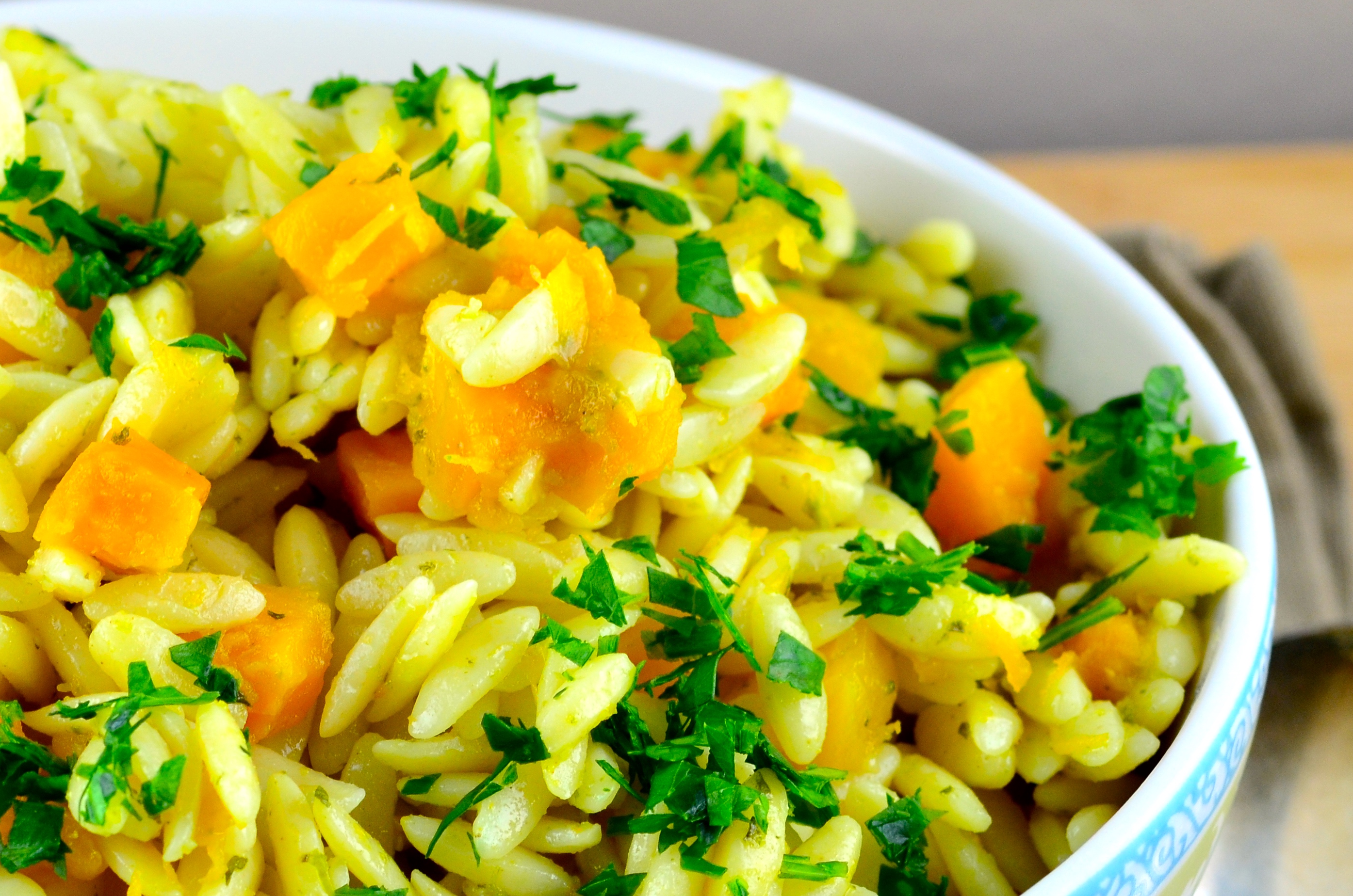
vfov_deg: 5.2
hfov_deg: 7.8
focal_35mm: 265
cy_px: 593
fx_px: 9940
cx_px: 220
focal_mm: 100
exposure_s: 1/80
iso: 400
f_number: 10
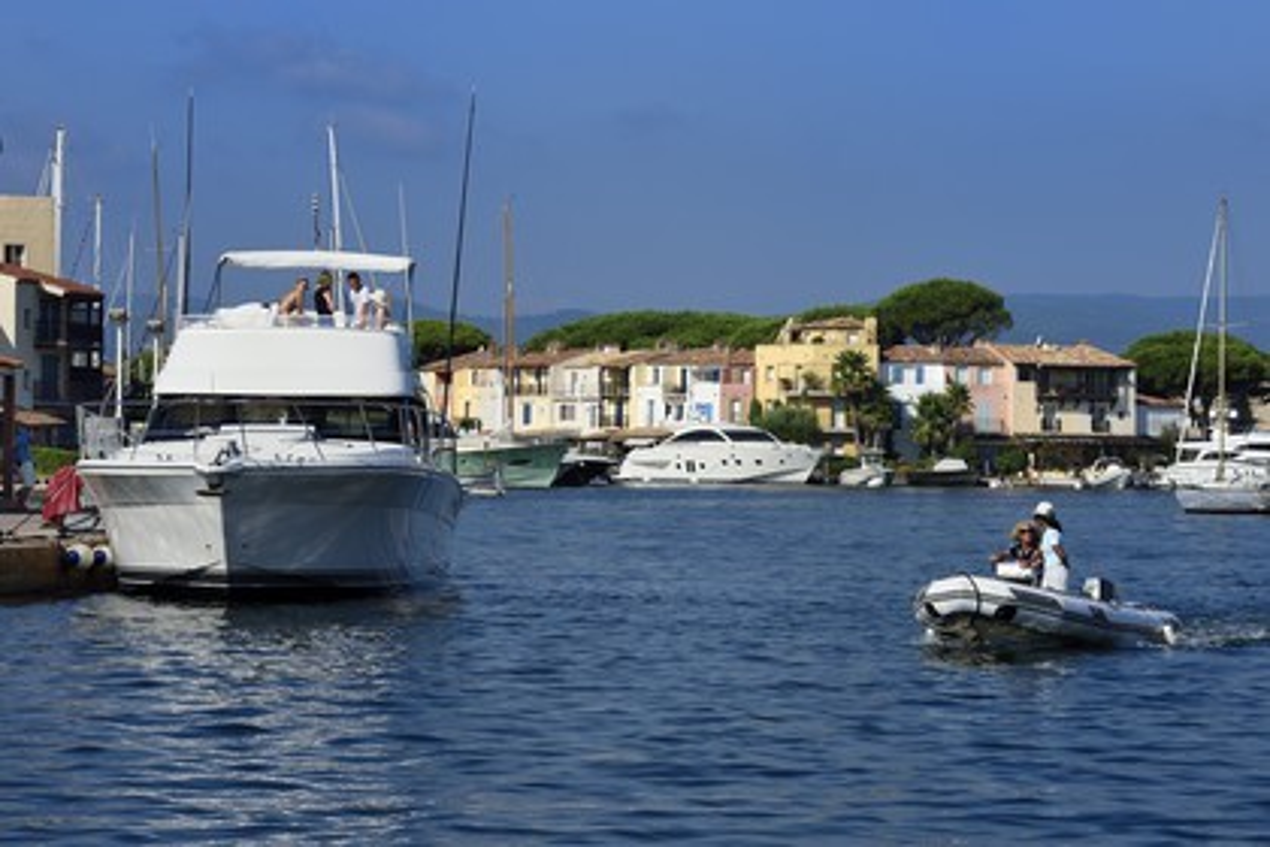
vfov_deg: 10.5
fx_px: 4586
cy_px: 424
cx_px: 635
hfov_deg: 15.8
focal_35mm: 130
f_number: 14
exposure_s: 1/250
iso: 200
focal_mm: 130
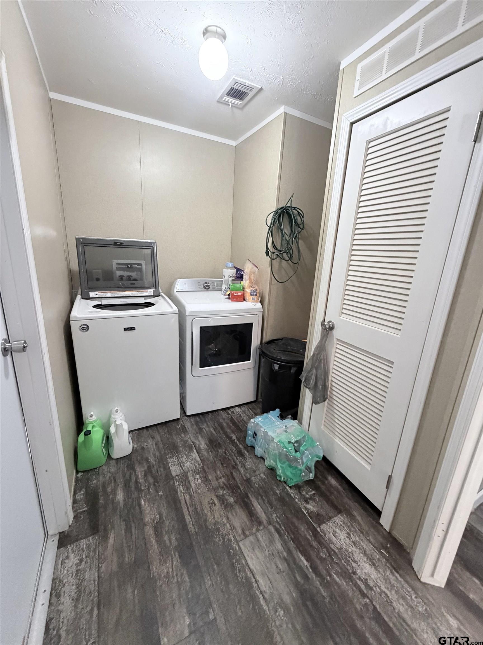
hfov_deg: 85.7
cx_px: 242
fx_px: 260
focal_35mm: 14
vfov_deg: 102.1
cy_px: 322
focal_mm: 2.22
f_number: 2.2
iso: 640
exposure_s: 1/60
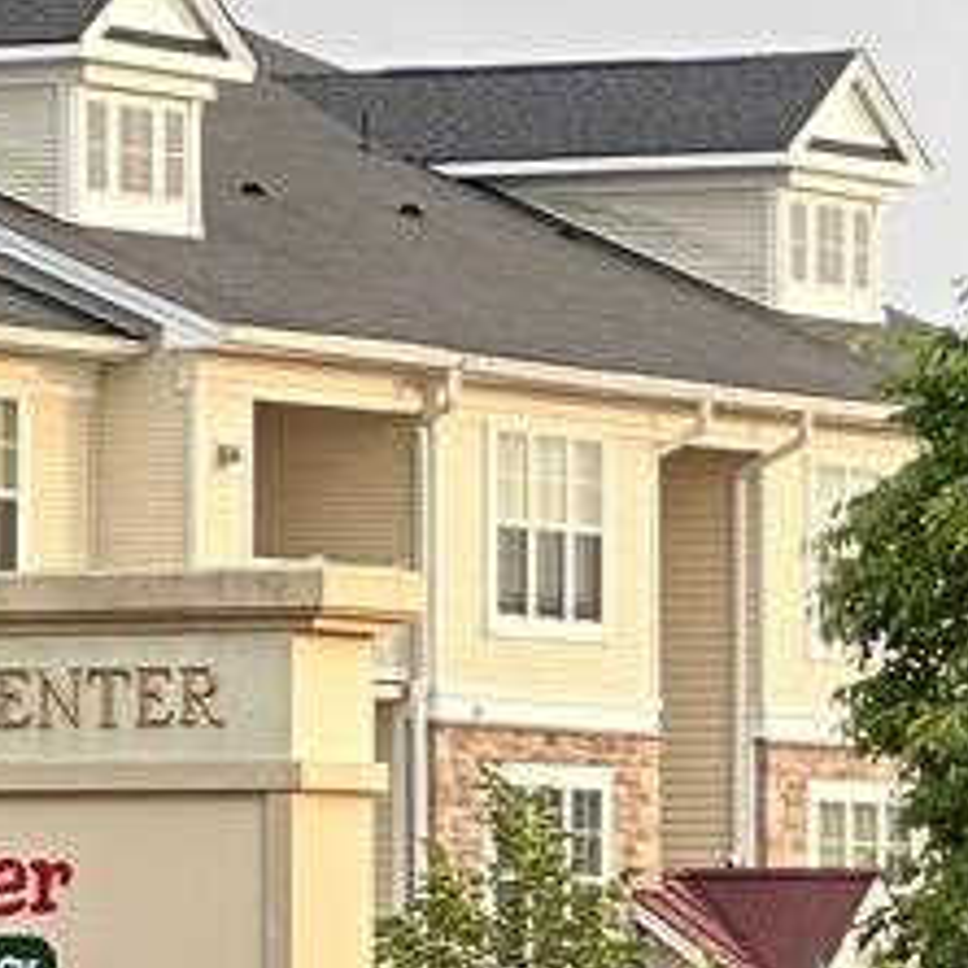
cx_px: 462
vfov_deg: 4.4
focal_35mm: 393
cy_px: 1391
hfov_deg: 4.5
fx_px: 12434
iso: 32
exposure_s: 1/118
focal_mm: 9
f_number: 2.8
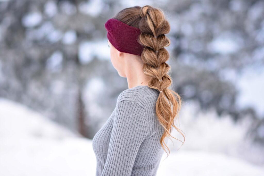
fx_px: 935
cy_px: 88
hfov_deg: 16.1
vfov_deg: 10.8
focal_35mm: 128
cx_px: 132
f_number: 2
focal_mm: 85
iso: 100
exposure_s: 1/400
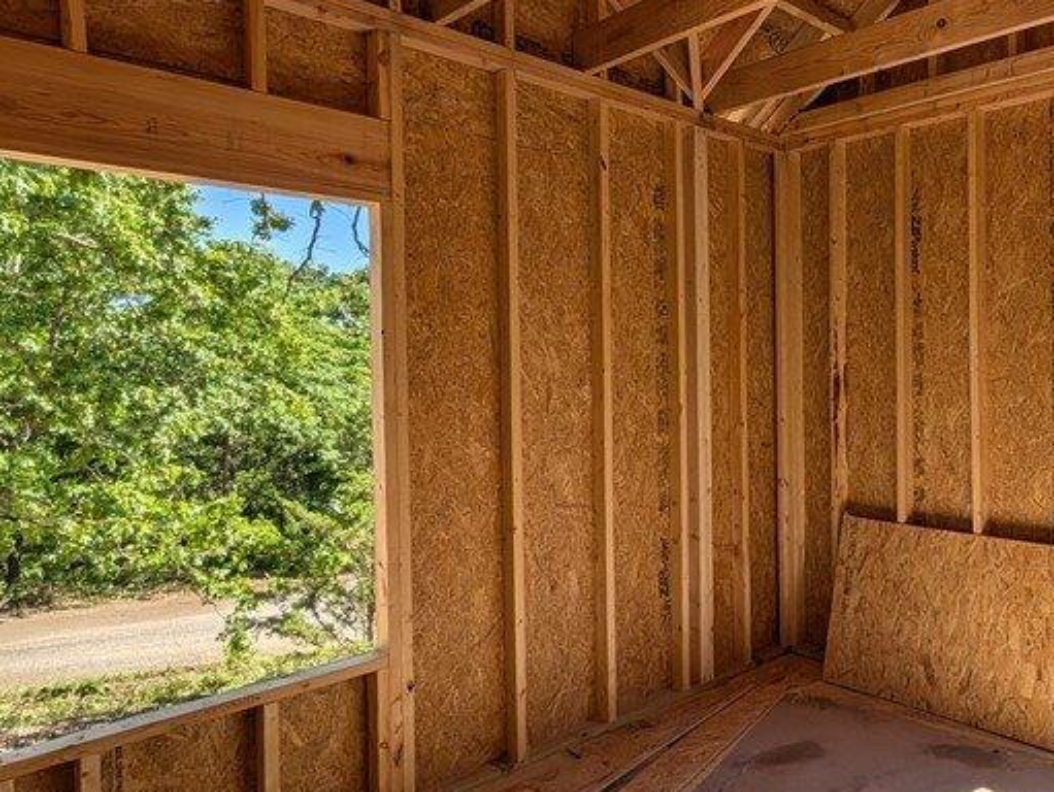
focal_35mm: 24
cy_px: 377
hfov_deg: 64.8
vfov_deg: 56.9
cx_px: 853
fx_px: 731
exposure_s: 1/1828
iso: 44
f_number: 1.7
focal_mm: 2.02
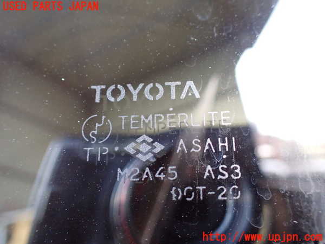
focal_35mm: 30
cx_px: 162
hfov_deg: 60.0
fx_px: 282
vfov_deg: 46.8
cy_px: 122
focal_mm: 5.4
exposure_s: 1/100
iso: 800
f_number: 2.3
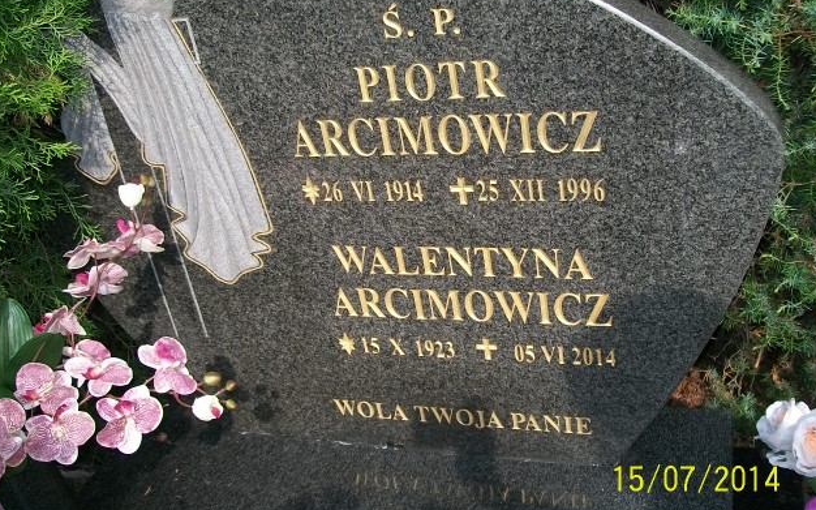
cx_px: 405
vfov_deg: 32.7
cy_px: 232
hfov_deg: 50.4
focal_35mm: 39
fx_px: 867
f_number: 2.7
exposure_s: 1/500
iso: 80
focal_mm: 6
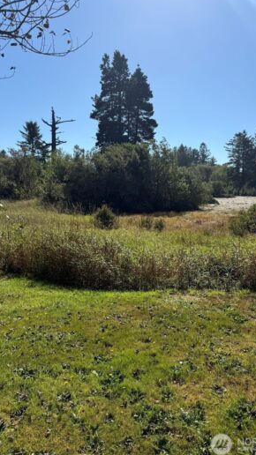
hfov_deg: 42.9
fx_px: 326
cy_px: 224
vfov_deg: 69.9
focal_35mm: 27
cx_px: 134
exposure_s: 1/5319
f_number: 1.78
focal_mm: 6.76
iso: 80
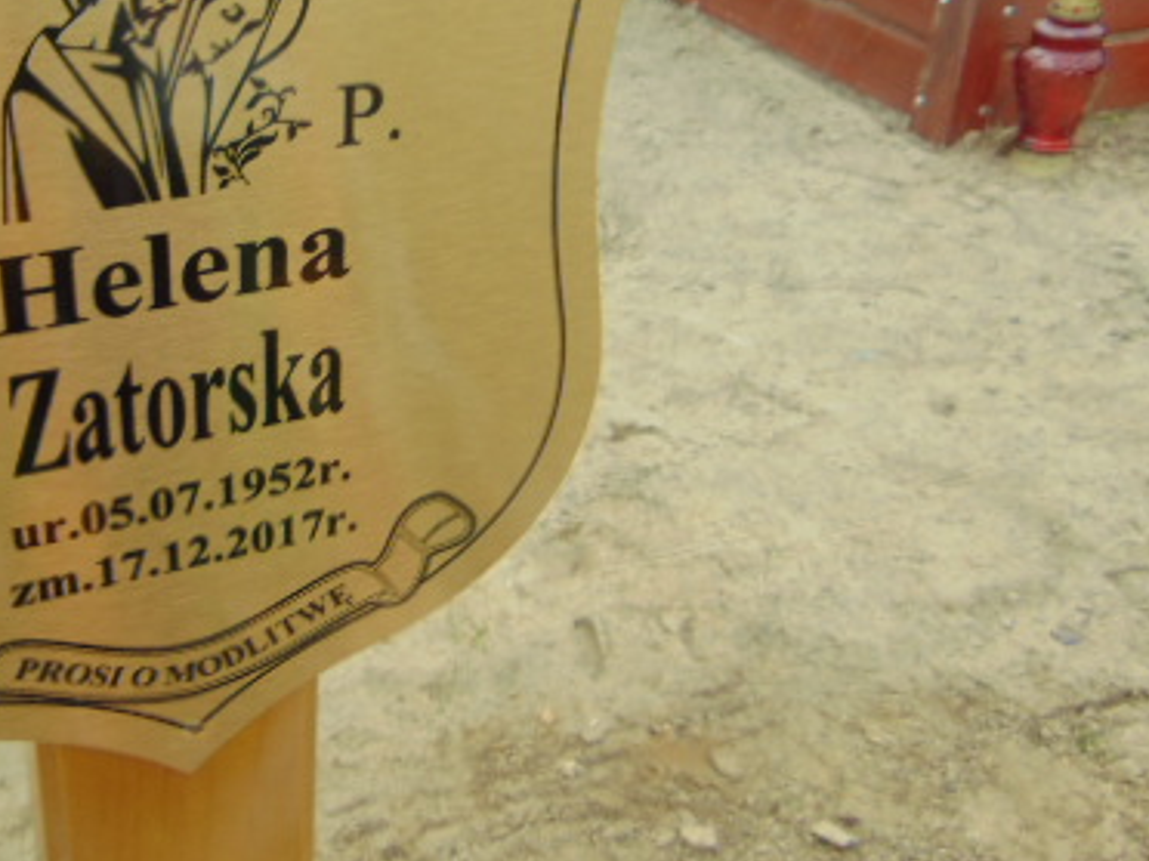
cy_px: 299
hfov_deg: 42.4
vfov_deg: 33.4
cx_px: 278
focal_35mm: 43
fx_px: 1427
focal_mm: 4.5
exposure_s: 1/125
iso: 80
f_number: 3
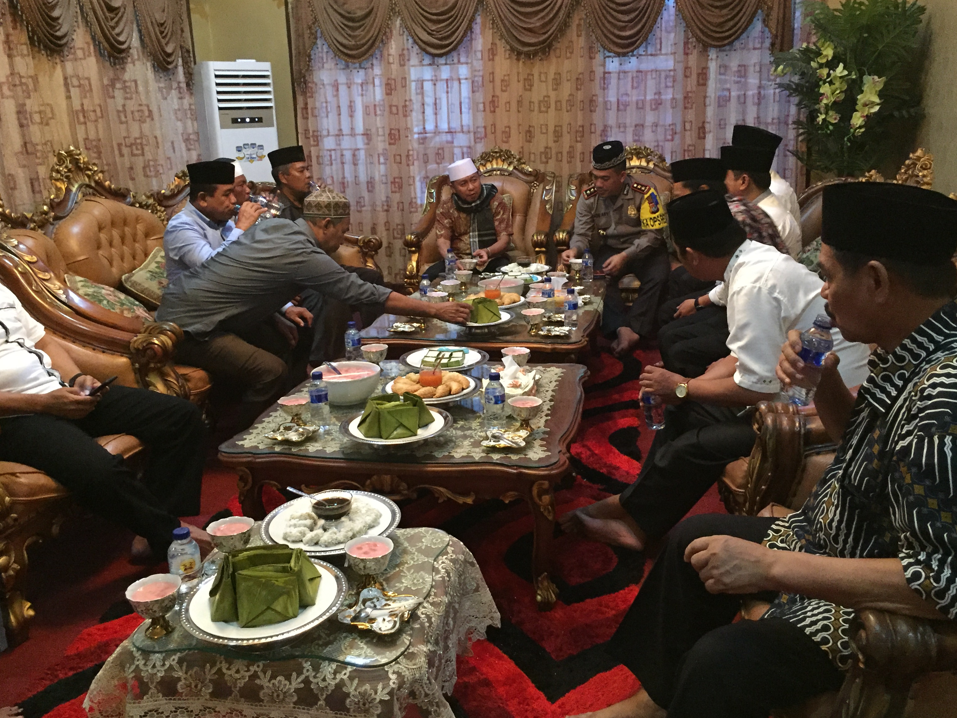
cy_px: 347
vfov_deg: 45.4
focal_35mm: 31
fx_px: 857
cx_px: 477
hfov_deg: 58.3
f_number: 2.2
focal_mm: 4.15
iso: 400
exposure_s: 1/17
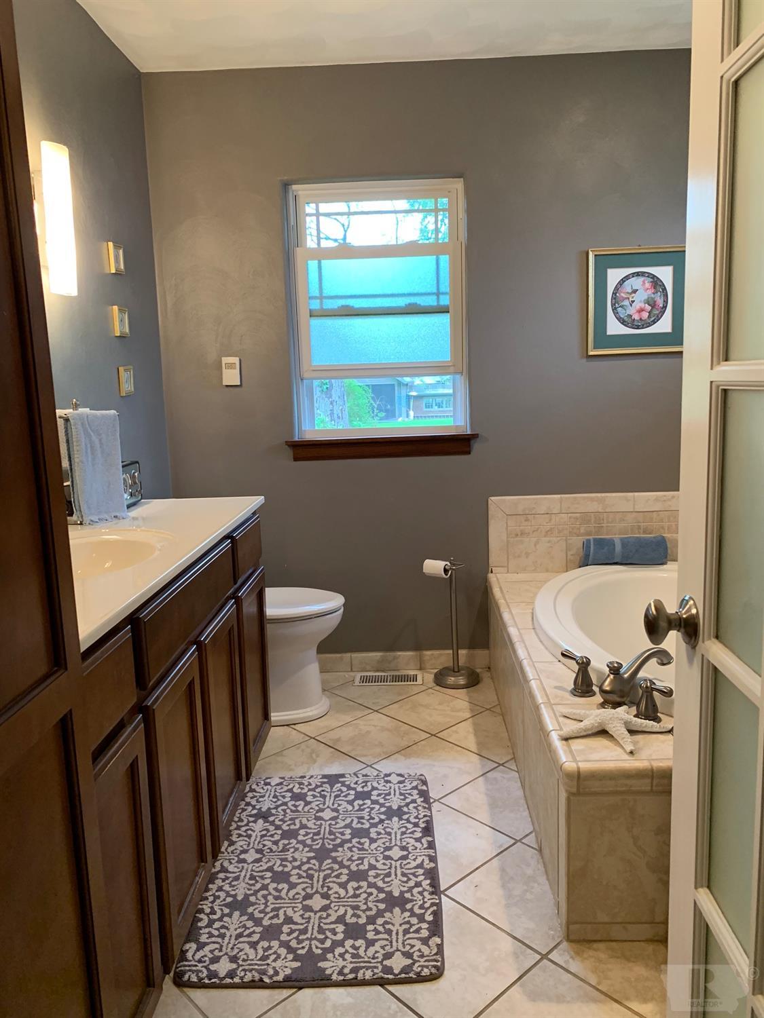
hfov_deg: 53.1
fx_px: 765
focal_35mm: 26
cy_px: 509
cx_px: 382
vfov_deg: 67.3
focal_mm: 4.25
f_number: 1.8
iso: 200
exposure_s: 1/60
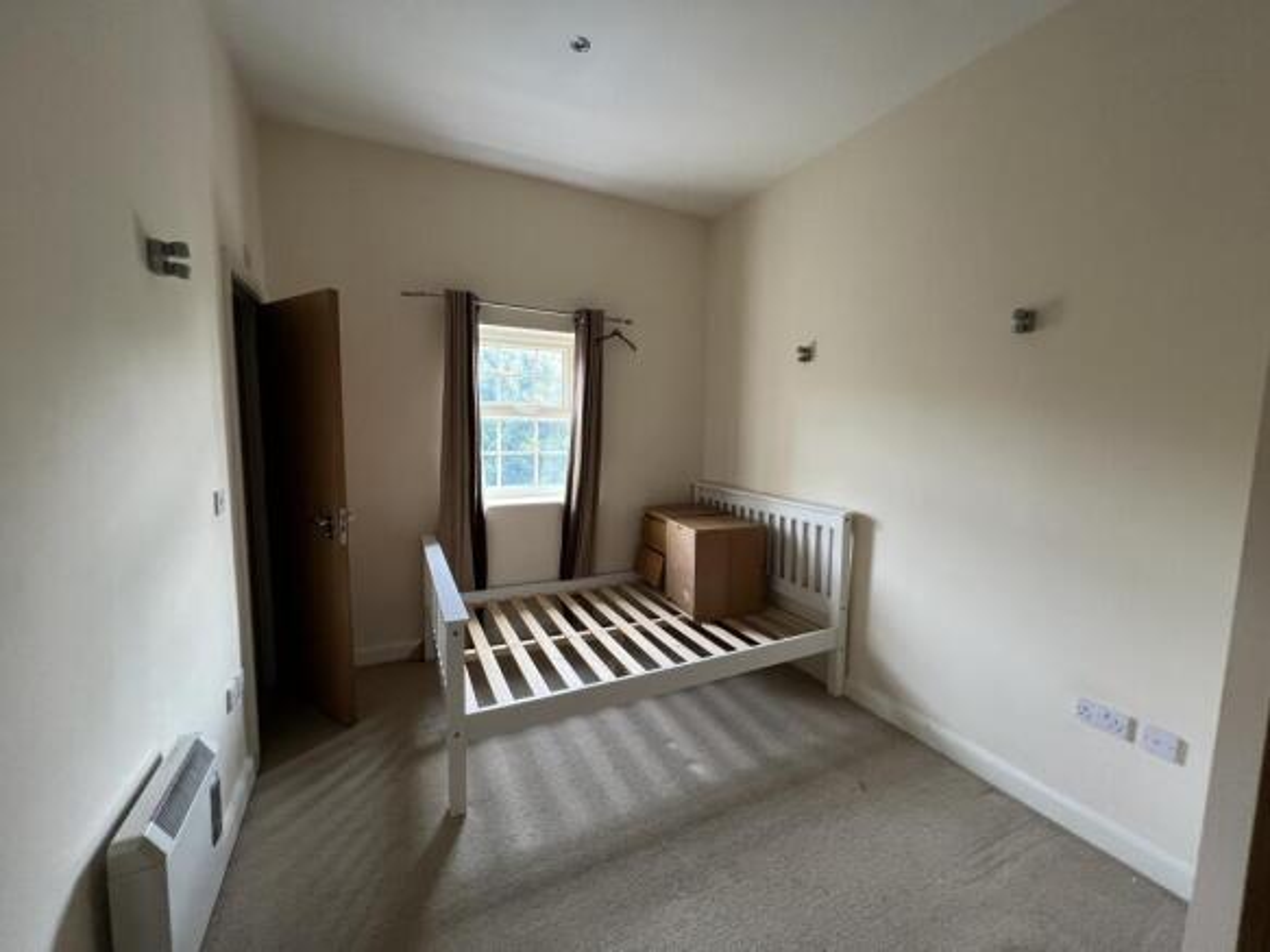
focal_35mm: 13
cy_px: 476
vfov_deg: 89.9
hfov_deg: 106.2
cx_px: 635
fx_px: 477
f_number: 1.8
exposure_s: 1/89
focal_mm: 1.57
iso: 250
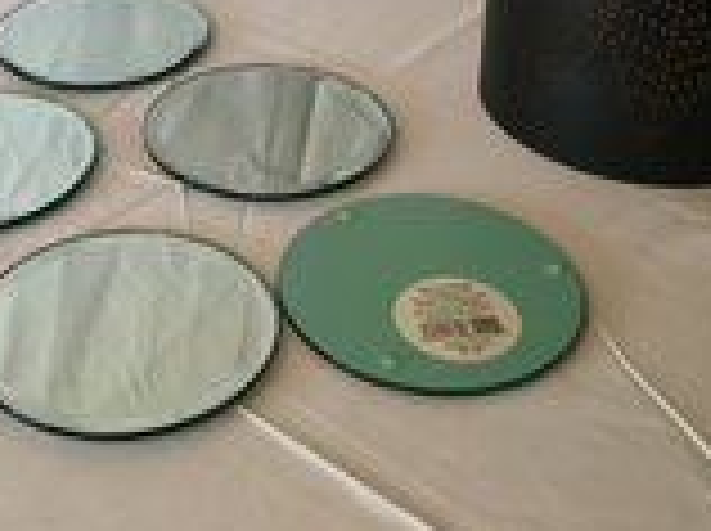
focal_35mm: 63
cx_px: 214
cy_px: -20
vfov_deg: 22.2
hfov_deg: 30.4
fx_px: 1292
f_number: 2.2
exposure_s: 1/30
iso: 125
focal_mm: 4.15
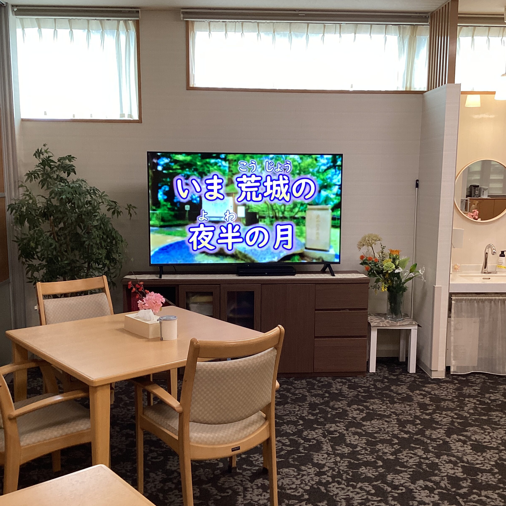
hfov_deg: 44.9
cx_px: 255
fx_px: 612
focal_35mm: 37
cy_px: 266
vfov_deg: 44.9
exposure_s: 1/50
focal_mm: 3.3
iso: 100
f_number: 2.4
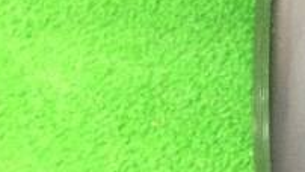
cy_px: 15
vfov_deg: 11.3
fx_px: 866
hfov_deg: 17.7
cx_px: 467
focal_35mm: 107
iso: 250
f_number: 2.4
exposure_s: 1/24
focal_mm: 3.3
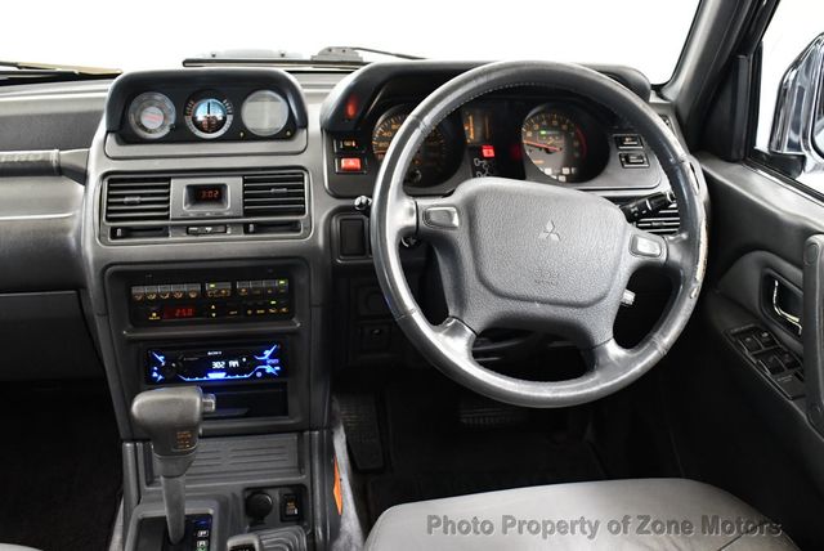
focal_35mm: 36
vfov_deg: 36.9
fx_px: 825
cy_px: 276
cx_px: 412
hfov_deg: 53.1
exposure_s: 1/60
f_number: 3.5
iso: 3600
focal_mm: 18
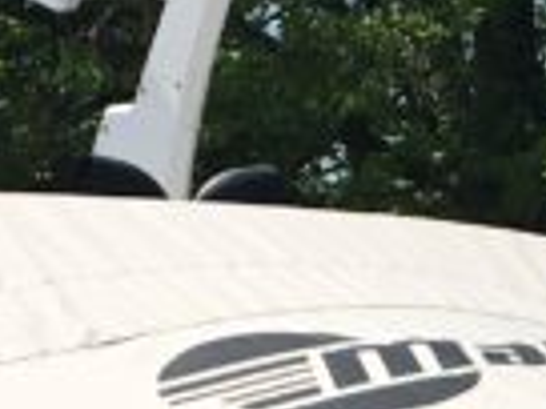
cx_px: 606
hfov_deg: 9.0
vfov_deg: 6.7
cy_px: 734
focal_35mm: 218
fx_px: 3439
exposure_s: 1/2653
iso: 25
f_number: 2.2
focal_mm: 4.15
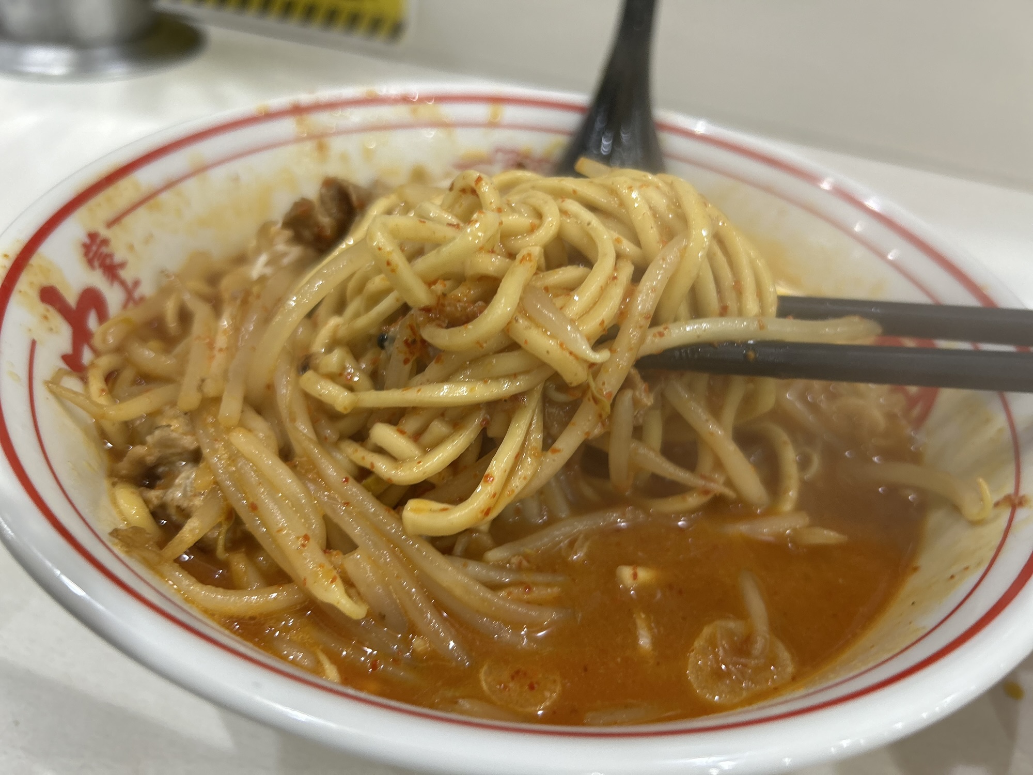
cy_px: 388
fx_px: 776
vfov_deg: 53.1
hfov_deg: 67.3
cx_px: 516
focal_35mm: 26
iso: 80
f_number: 1.5
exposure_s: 1/50
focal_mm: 5.7
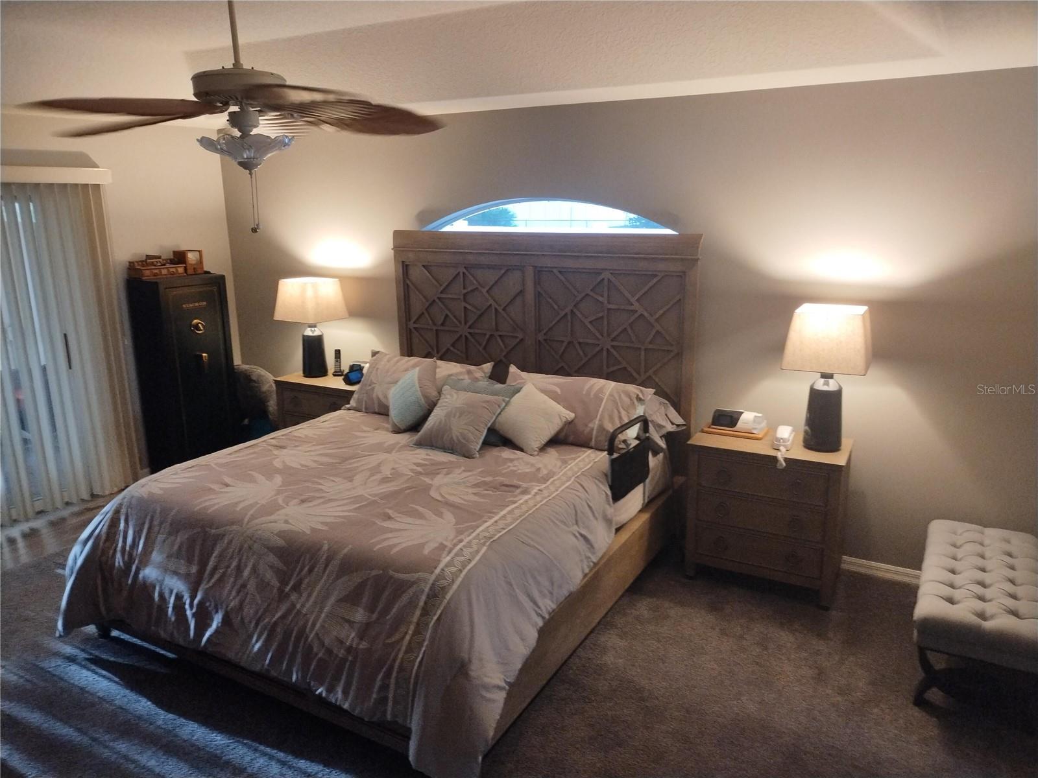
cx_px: 519
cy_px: 389
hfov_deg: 69.4
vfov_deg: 54.9
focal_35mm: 25
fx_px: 750
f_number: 1.7
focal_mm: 4.71
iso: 151
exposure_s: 1/40
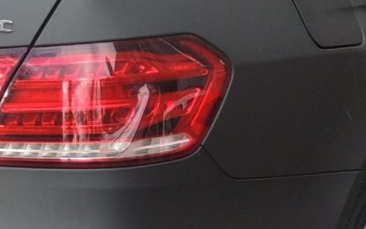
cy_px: -7
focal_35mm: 347
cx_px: 4
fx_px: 3460
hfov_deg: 6.0
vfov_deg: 3.8
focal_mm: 13.3
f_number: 3.9
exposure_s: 1/100
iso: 125
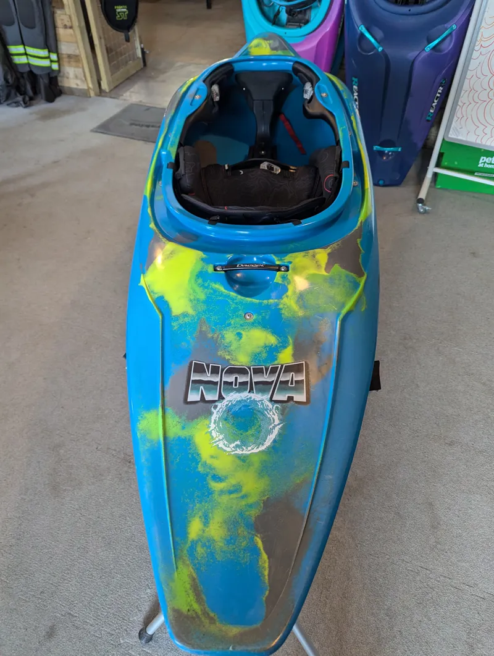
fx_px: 455
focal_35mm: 24
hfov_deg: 57.0
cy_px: 328
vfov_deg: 71.5
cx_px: 247
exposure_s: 1/24.6
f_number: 1.85
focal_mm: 6.81
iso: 172
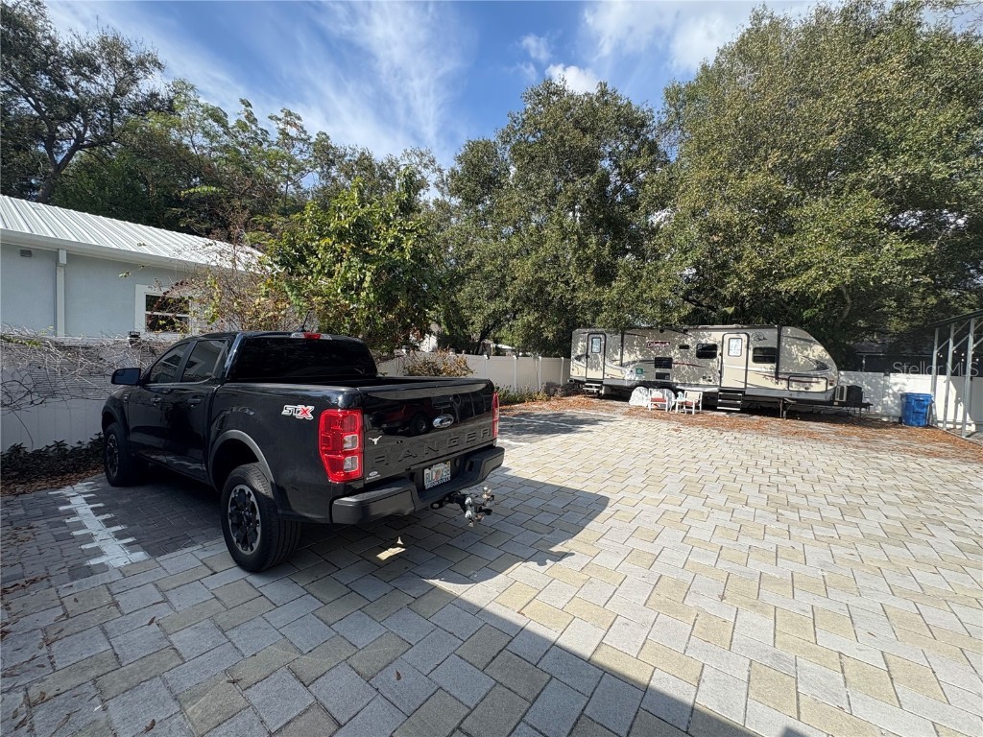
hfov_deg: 102.1
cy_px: 368
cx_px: 492
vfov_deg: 85.7
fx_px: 398
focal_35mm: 14
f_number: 2.2
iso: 40
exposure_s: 1/1048
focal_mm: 2.22
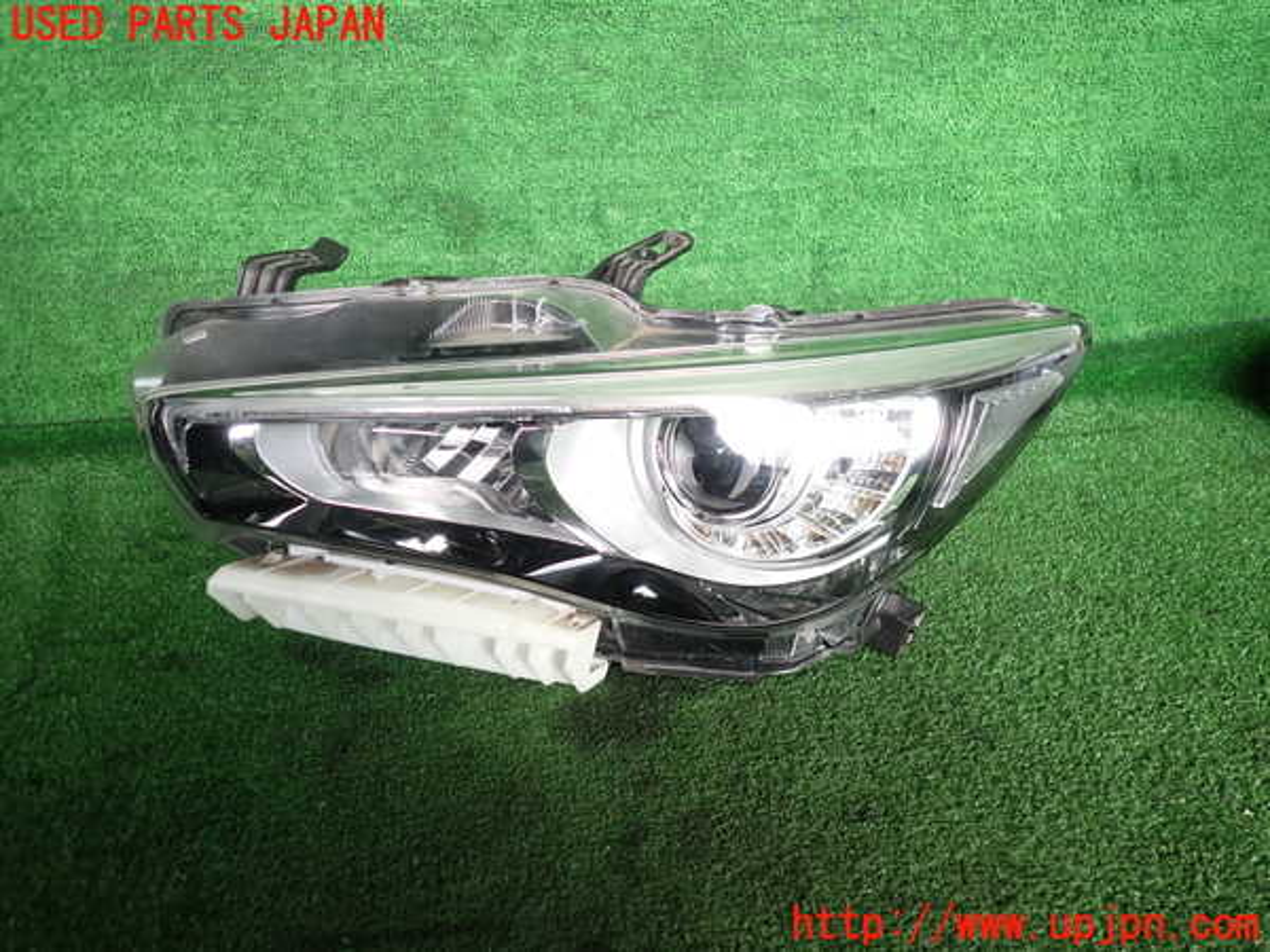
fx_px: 917
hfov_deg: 69.4
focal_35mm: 25
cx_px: 635
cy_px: 476
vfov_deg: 54.9
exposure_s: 1/60
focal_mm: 4.5
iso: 100
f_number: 2
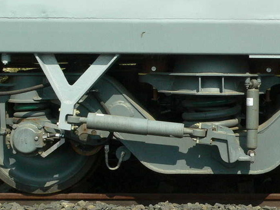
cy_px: 105
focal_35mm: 85
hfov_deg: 22.8
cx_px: 212
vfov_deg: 17.4
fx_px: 688
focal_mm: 7.6
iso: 200
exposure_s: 1/1000
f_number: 5.6
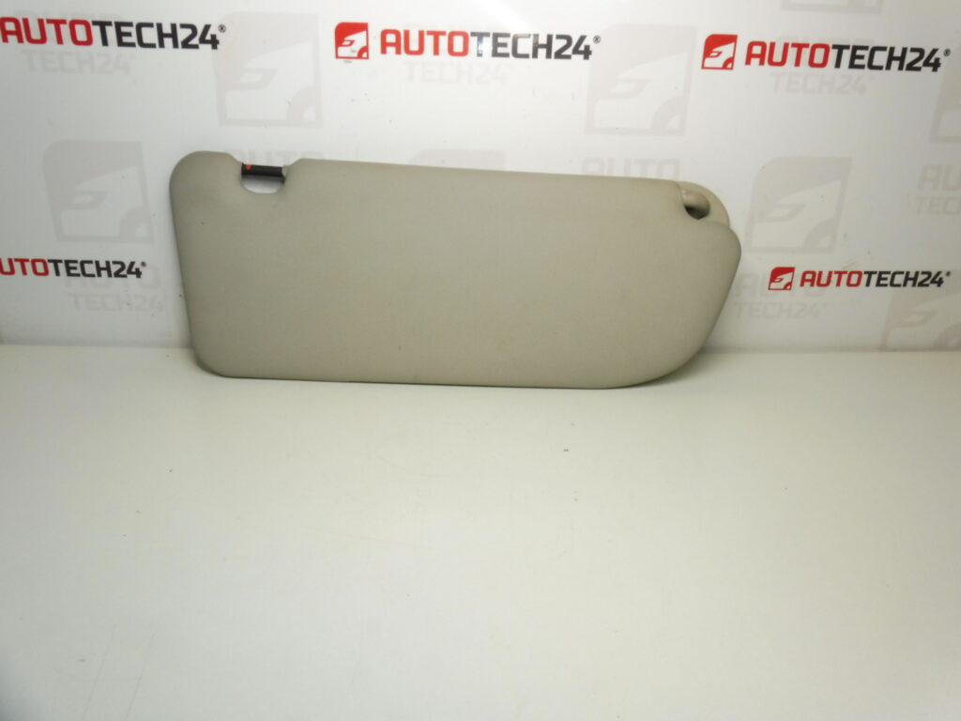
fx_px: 666
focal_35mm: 24
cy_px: 360
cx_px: 480
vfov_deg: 56.8
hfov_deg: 71.6
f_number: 8
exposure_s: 1/30
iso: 200
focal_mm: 4.3
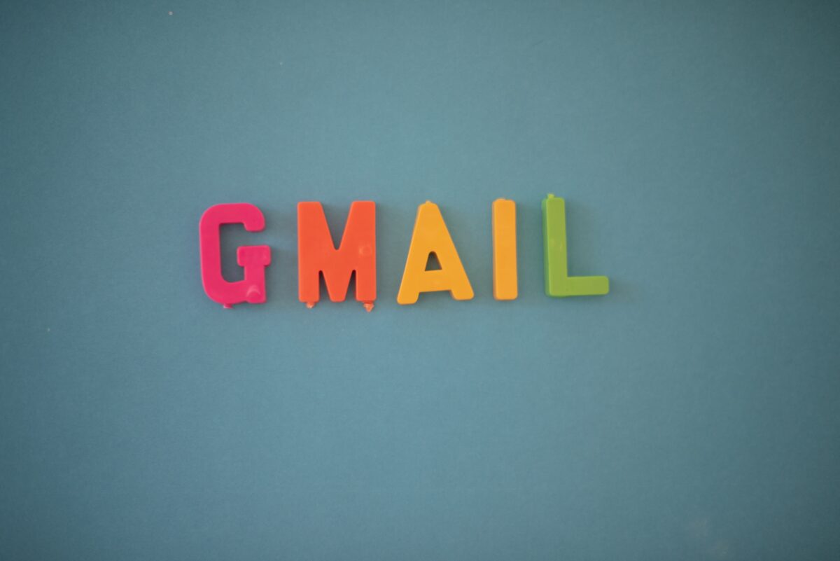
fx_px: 1167
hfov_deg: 39.6
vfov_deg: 27.0
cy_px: 280
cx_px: 420
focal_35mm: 50
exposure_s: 1/100
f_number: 1.6
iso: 200
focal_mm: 50
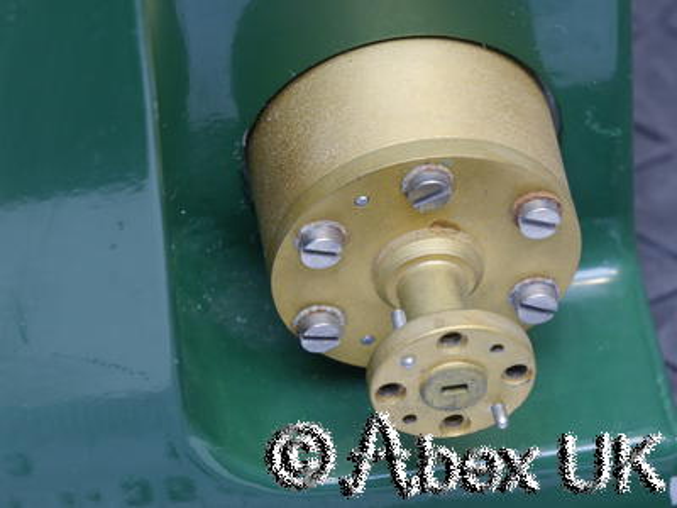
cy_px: 254
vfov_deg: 5.3
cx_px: 338
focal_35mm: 280
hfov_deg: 7.1
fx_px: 5476
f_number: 11
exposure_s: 1/5
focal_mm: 140
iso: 400
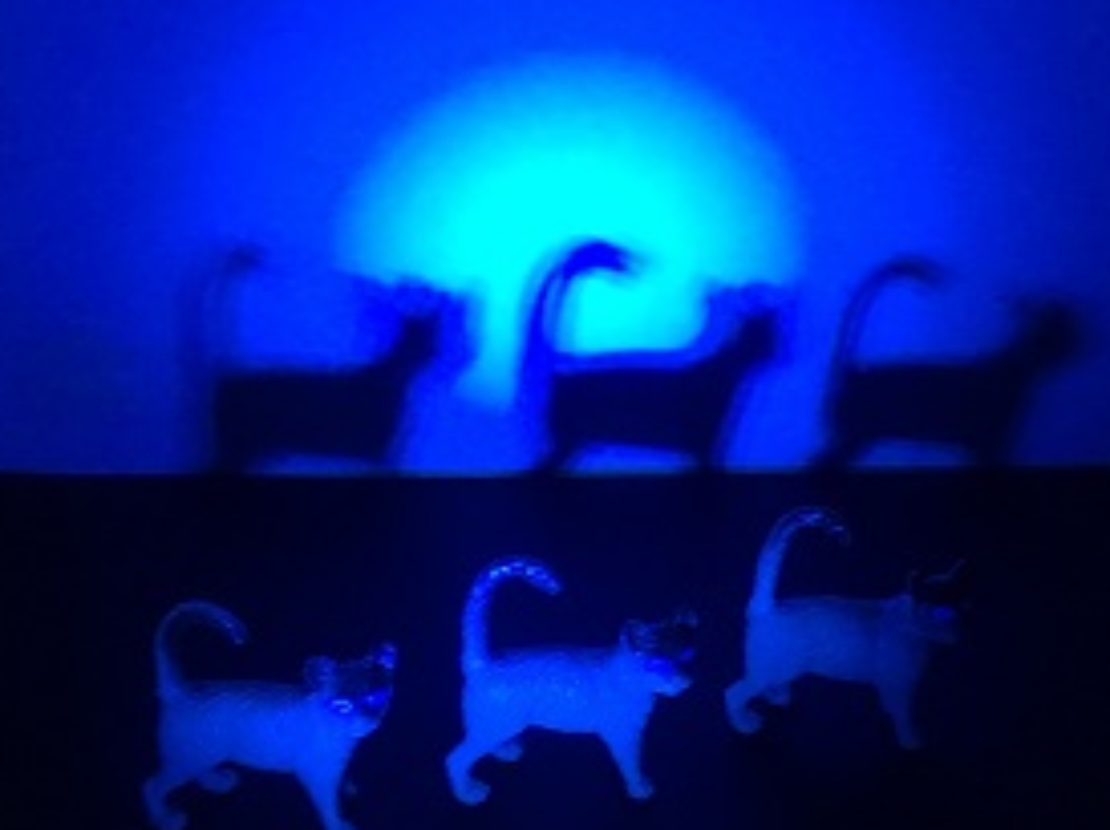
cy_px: 338
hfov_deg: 36.0
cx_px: 693
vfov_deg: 27.4
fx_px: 1698
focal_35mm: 53
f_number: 2.2
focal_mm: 4.15
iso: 200
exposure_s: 1/25
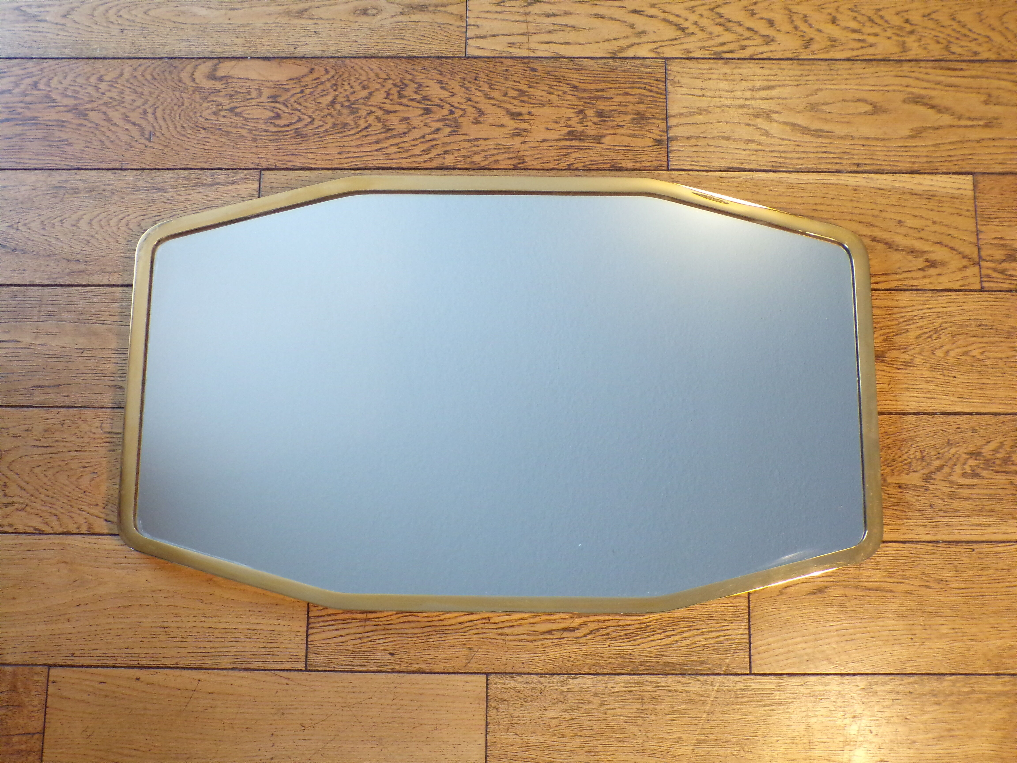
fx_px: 1087
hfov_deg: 50.1
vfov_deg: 38.7
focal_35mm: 37
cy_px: 382
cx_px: 508
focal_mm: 6.6
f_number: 3.3
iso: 384
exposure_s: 1/20
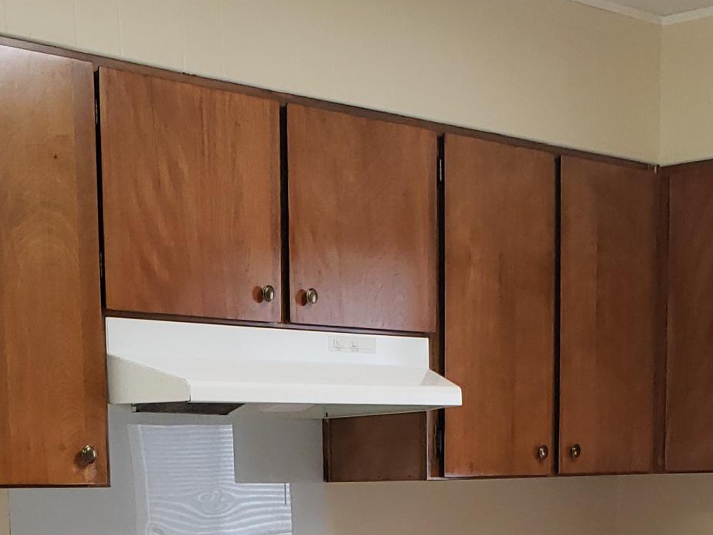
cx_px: 281
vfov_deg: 15.8
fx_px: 1750
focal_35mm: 85
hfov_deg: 23.0
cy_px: 821
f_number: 2.4
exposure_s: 1/24
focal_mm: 4.3
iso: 125
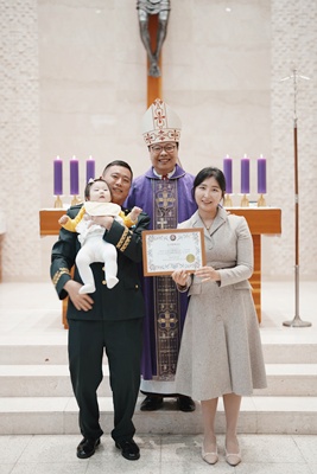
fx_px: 660
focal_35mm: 50
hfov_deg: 27.0
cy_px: 237
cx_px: 158
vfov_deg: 39.6
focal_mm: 50
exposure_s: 1/125
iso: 160
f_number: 1.4
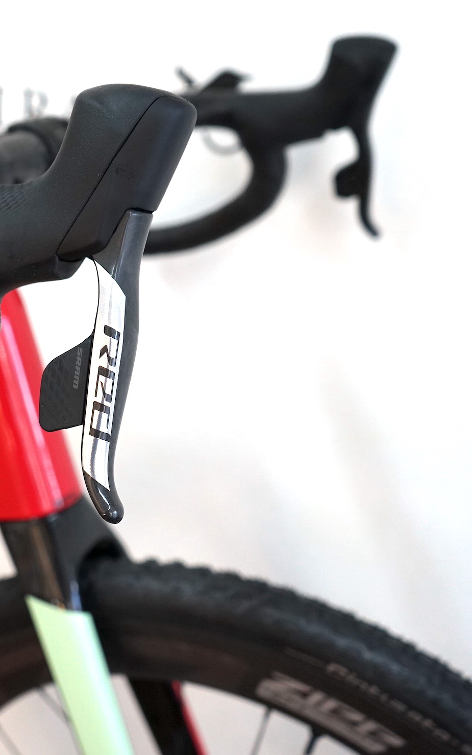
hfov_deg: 25.9
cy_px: 379
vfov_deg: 41.8
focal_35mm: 48
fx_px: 988
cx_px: 34
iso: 1000
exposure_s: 1/160
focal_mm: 31
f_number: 4
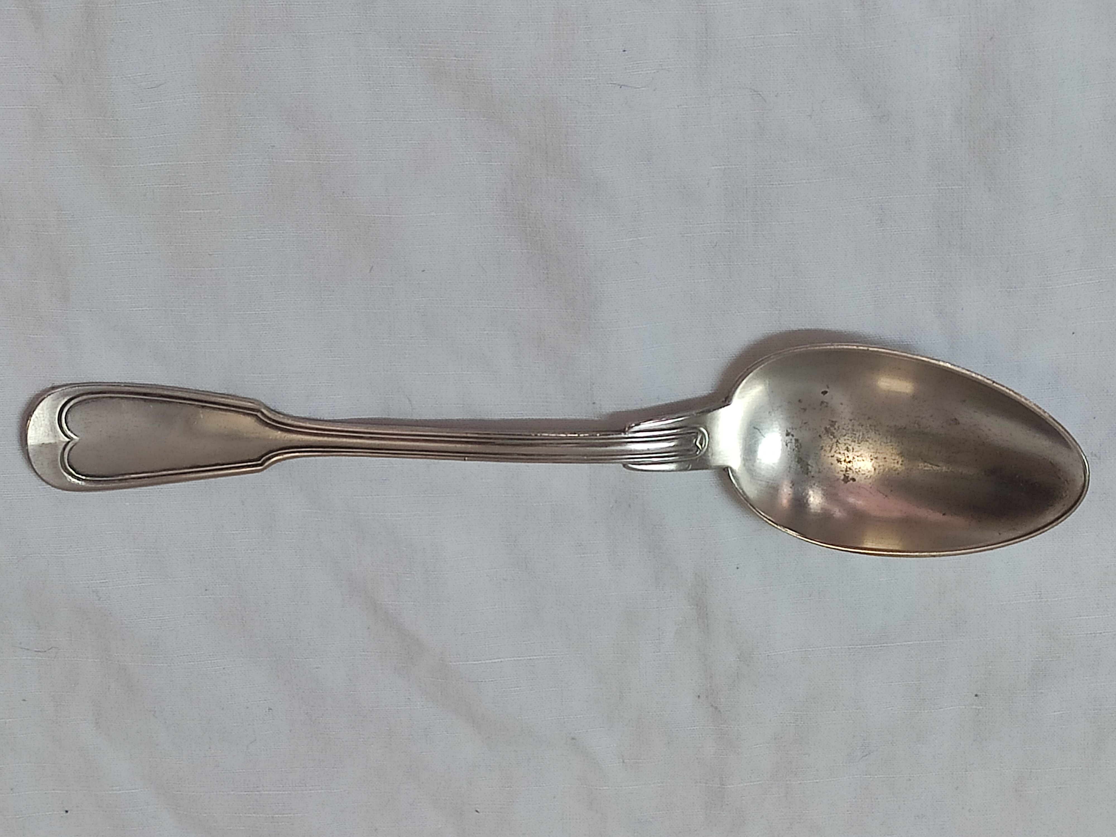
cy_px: 418
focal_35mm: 26
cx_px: 558
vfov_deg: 53.1
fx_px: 838
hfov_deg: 67.3
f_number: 1.75
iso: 382
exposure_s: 1/50
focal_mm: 4.77
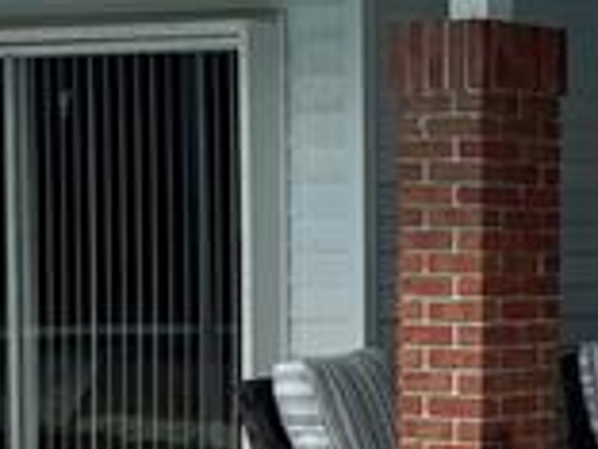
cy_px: 426
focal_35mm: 171
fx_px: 2954
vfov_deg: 8.6
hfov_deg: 11.3
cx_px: 717
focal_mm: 5.96
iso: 50
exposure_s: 1/1311
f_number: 1.6
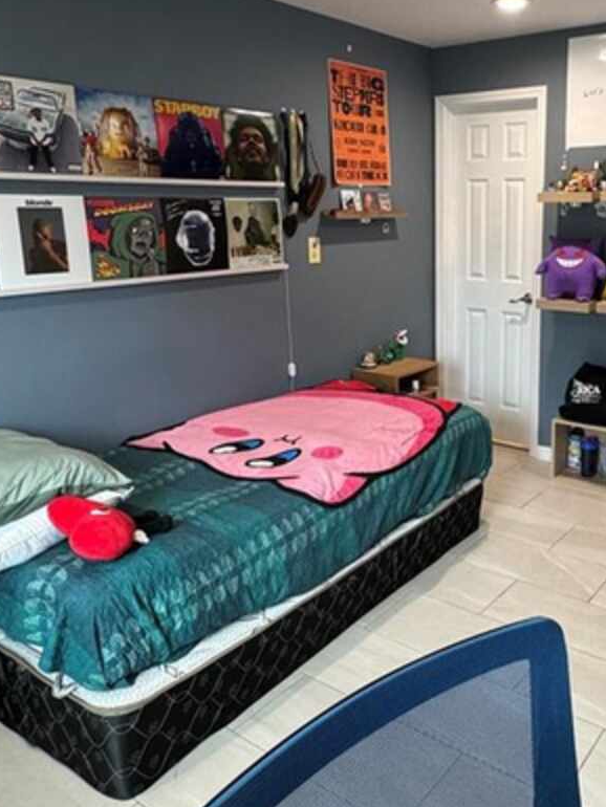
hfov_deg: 44.3
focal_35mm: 31
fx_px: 723
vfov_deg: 58.0
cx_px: 439
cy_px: 335
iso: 250
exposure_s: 1/63
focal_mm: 2.22
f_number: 2.2
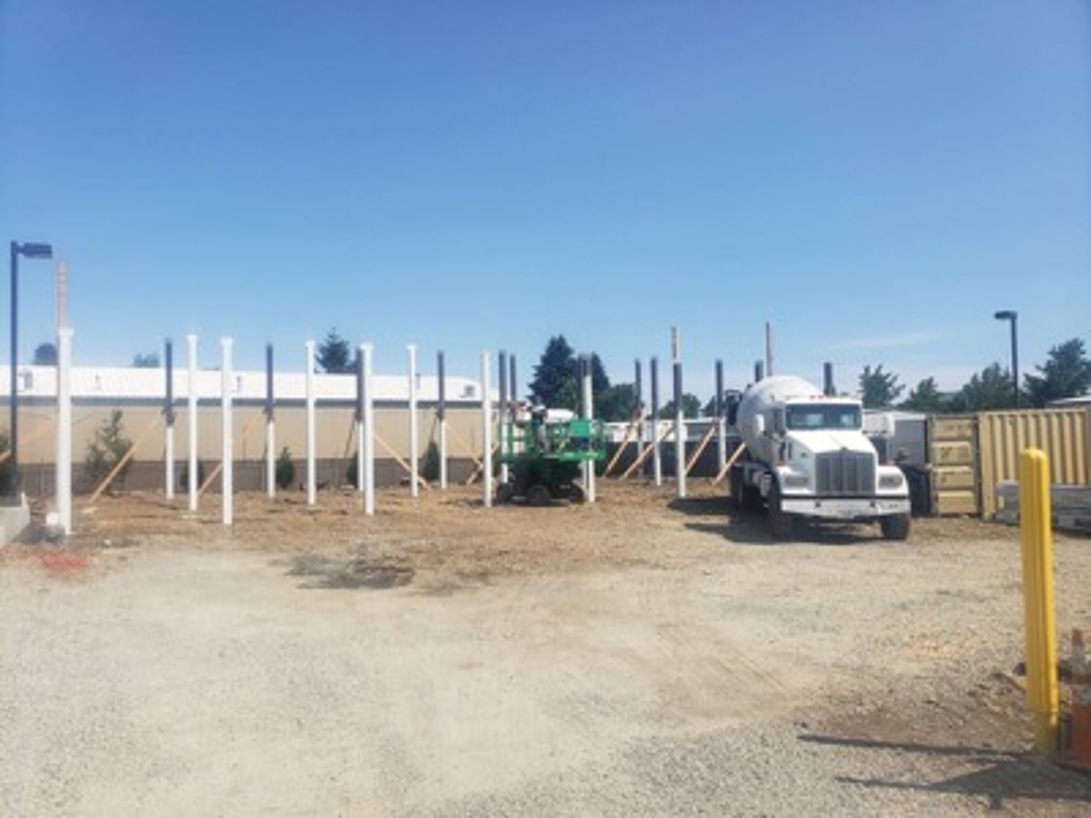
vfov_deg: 53.1
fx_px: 819
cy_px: 409
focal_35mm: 26
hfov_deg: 67.3
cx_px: 546
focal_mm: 4.3
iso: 50
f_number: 2.4
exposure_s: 1/1517
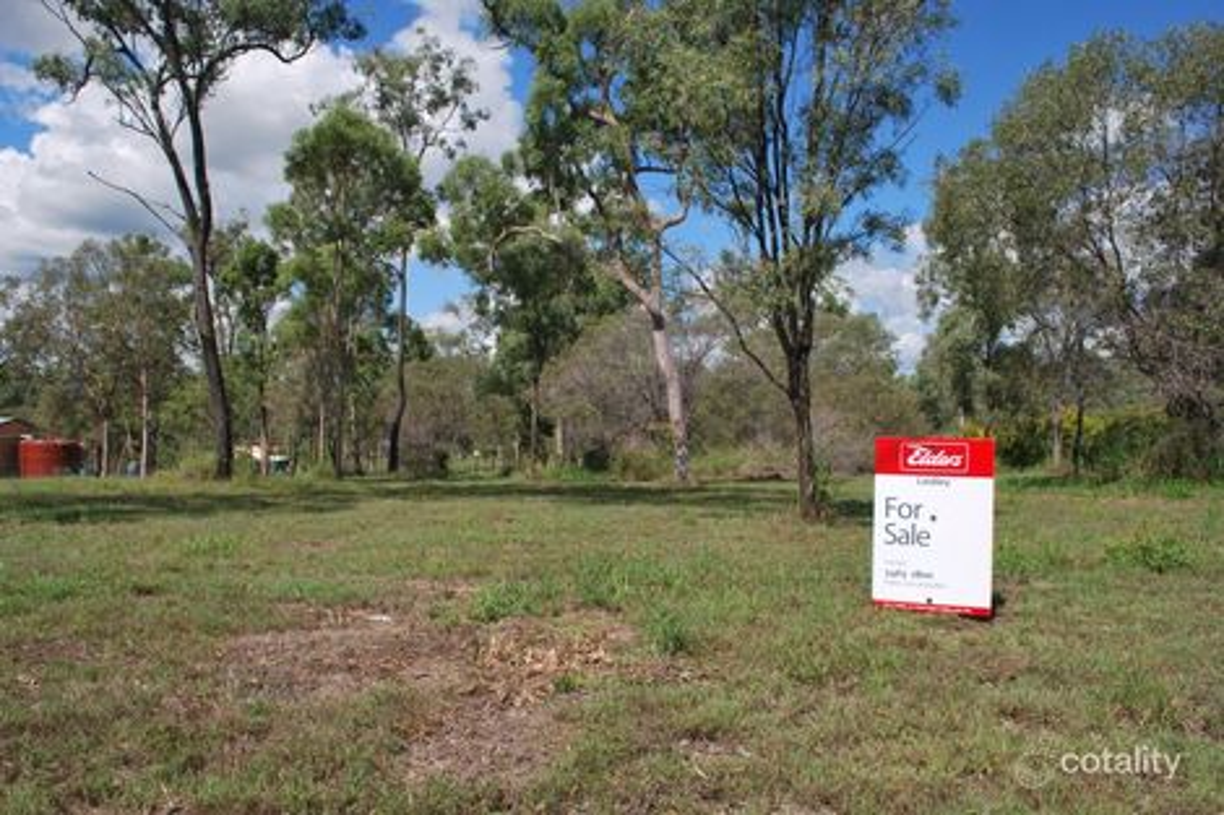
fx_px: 918
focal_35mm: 27
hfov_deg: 67.4
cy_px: 408
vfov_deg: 47.9
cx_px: 612
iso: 100
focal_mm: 18
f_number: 9
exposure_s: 1/250
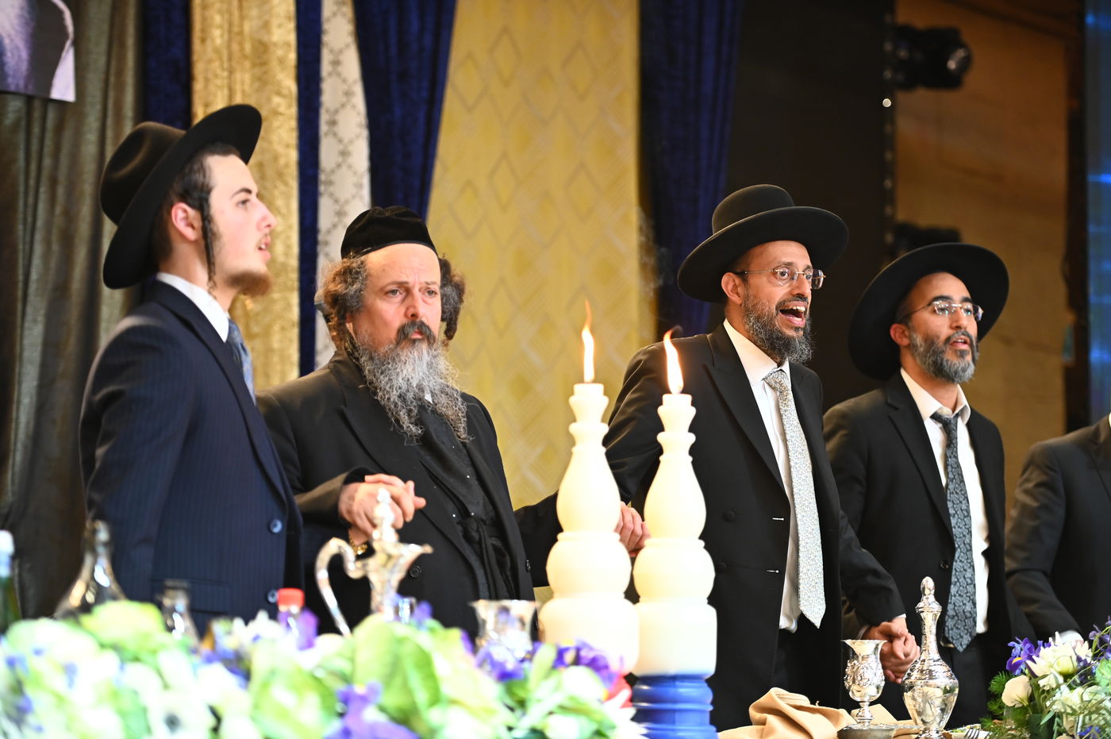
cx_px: 556
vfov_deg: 12.4
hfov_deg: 18.6
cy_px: 370
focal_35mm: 110
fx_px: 3392
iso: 2500
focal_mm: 110
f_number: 3.2
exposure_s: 1/200
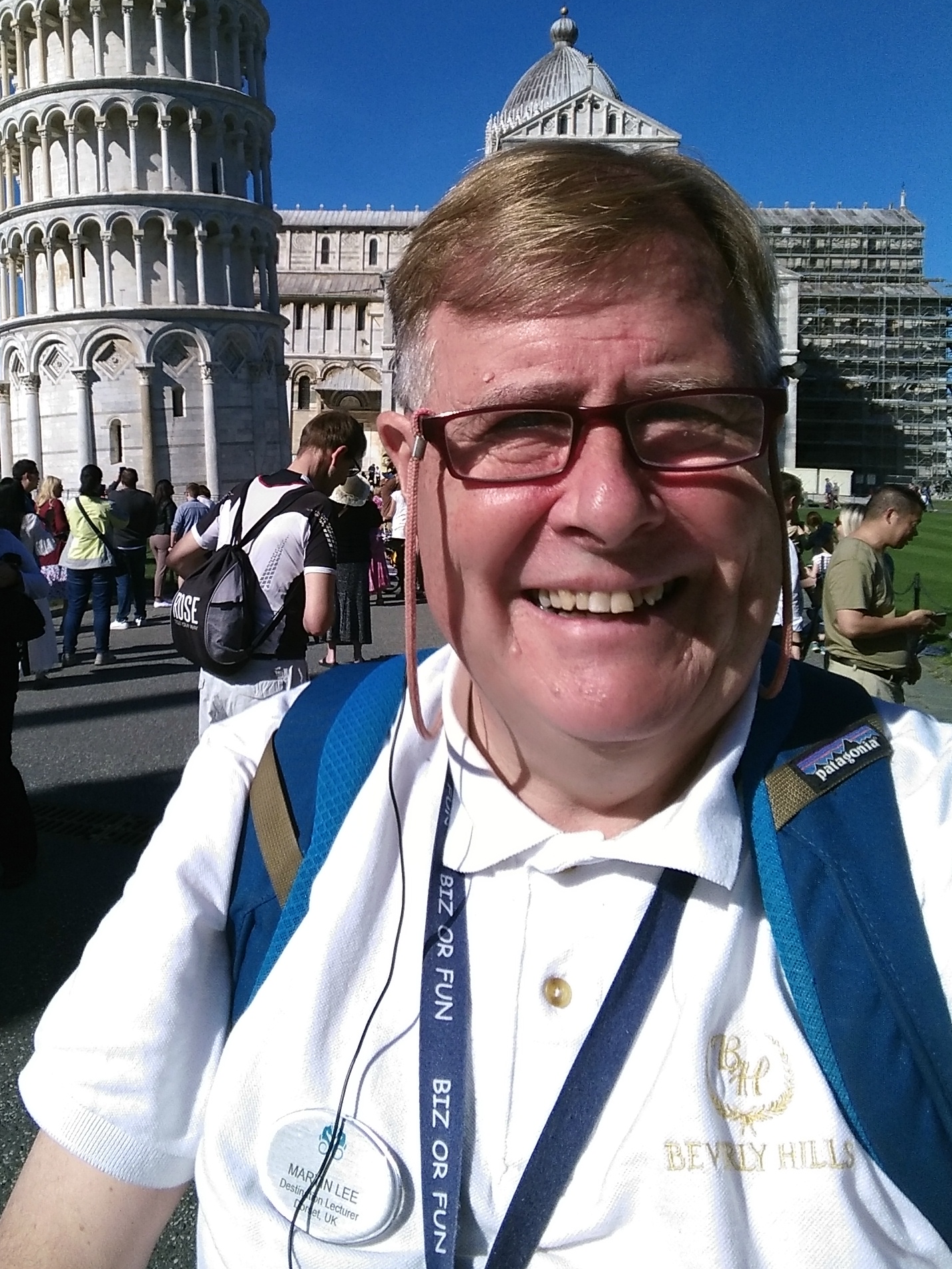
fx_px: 1100
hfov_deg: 46.1
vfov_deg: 58.7
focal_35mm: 30
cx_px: 317
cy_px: 431
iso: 103
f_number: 2.4
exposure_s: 1/1728
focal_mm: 2.38
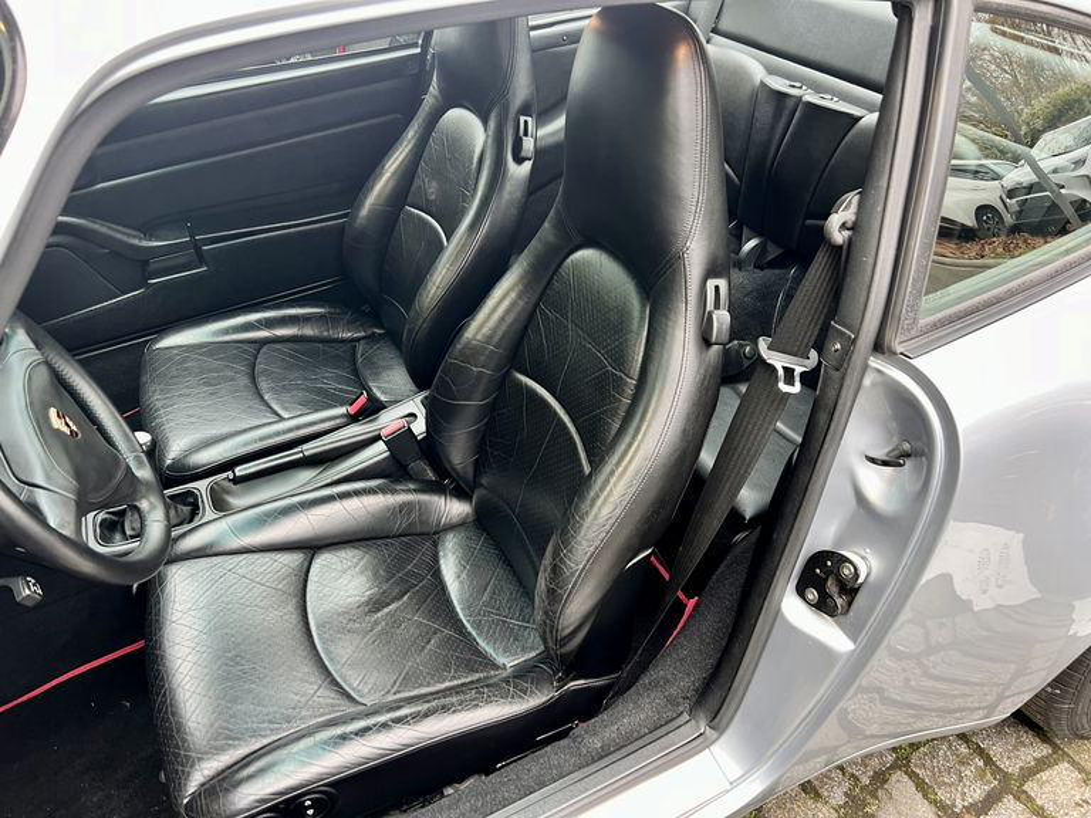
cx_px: 546
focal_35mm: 26
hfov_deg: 67.3
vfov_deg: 53.1
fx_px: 819
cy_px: 409
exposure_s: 1/60
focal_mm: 5.7
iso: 160
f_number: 1.5
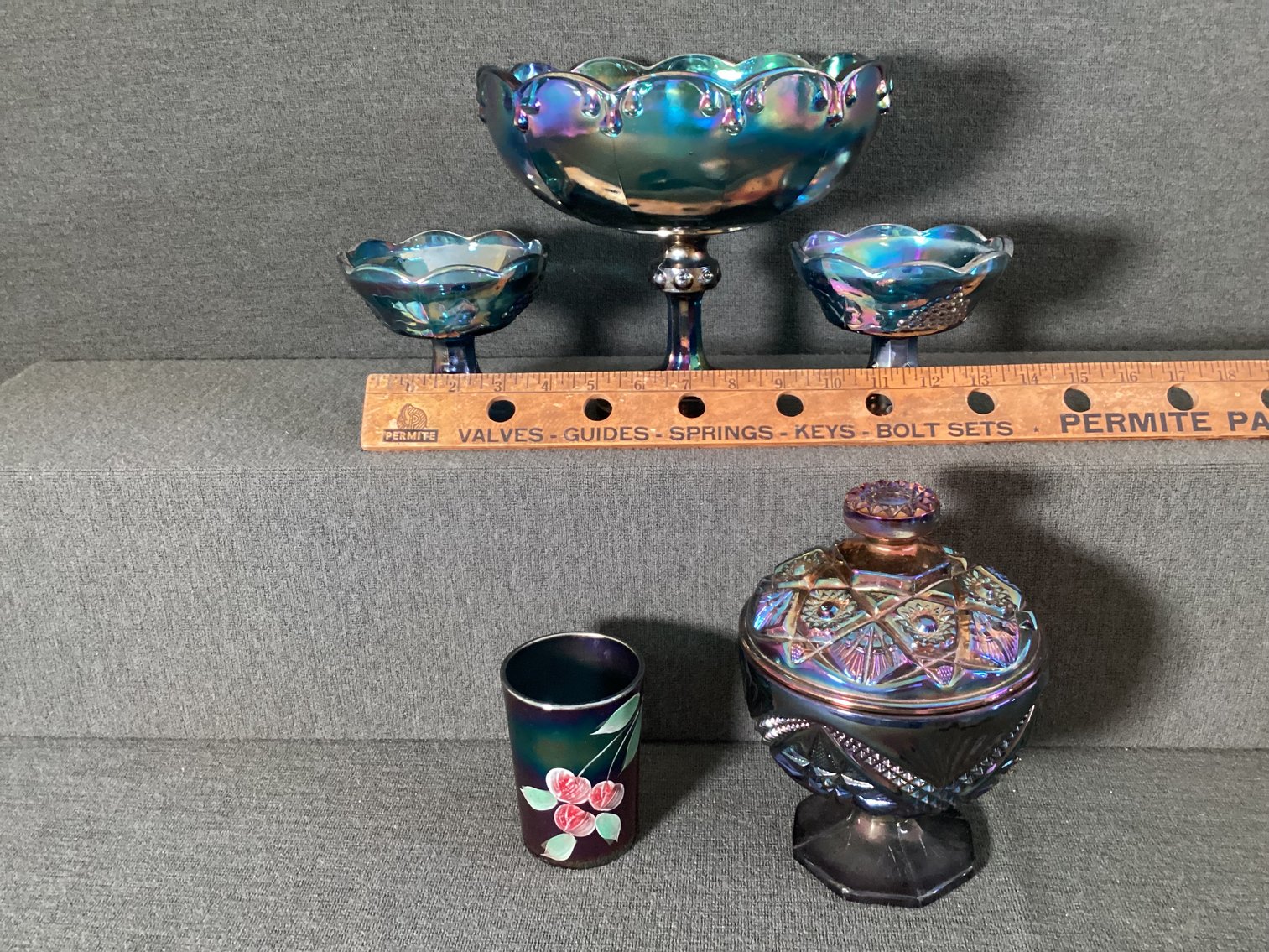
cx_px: 634
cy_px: 476
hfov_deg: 58.3
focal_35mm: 31
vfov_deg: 45.4
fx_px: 1137
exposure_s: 1/25
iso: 400
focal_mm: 3.3
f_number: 2.4
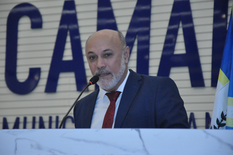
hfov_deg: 13.1
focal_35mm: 158
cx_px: 116
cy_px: 78
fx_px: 1018
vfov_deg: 8.7
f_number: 5.6
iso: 3200
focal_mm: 105
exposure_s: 1/160
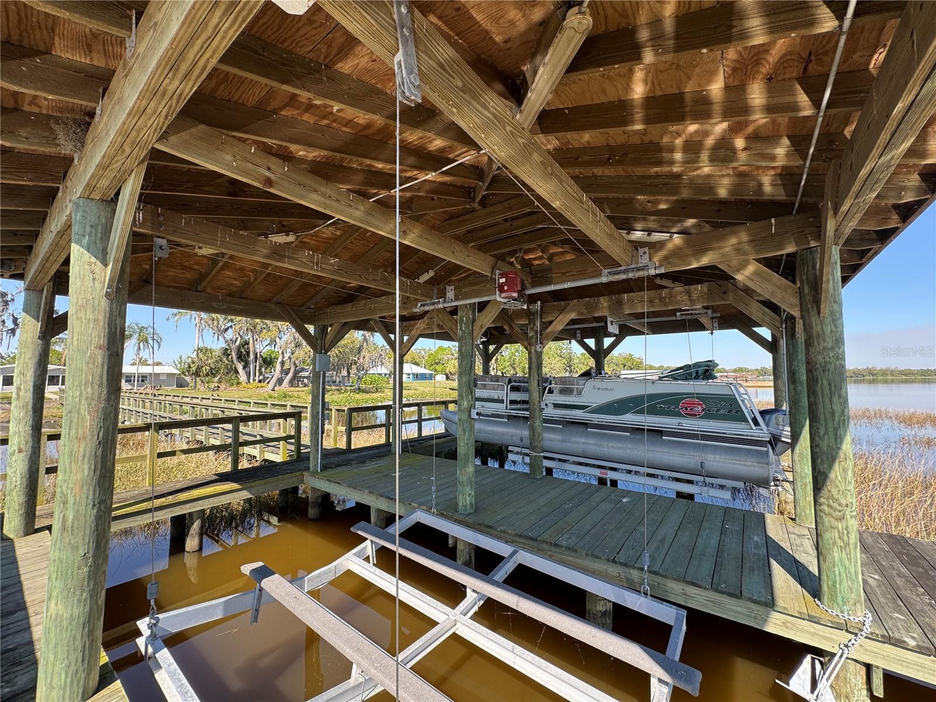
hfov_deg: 102.1
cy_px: 351
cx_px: 468
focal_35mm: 14
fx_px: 379
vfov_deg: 85.7
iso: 40
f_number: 2.2
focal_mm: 2.22
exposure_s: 1/356
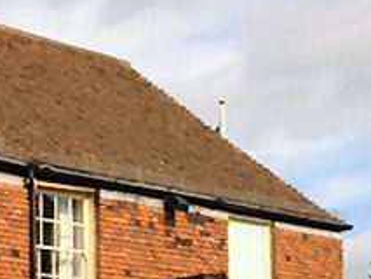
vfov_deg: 11.7
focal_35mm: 123
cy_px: 361
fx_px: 1319
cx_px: -233
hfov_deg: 14.6
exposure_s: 1/1727
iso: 50
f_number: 2.4
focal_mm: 4.28
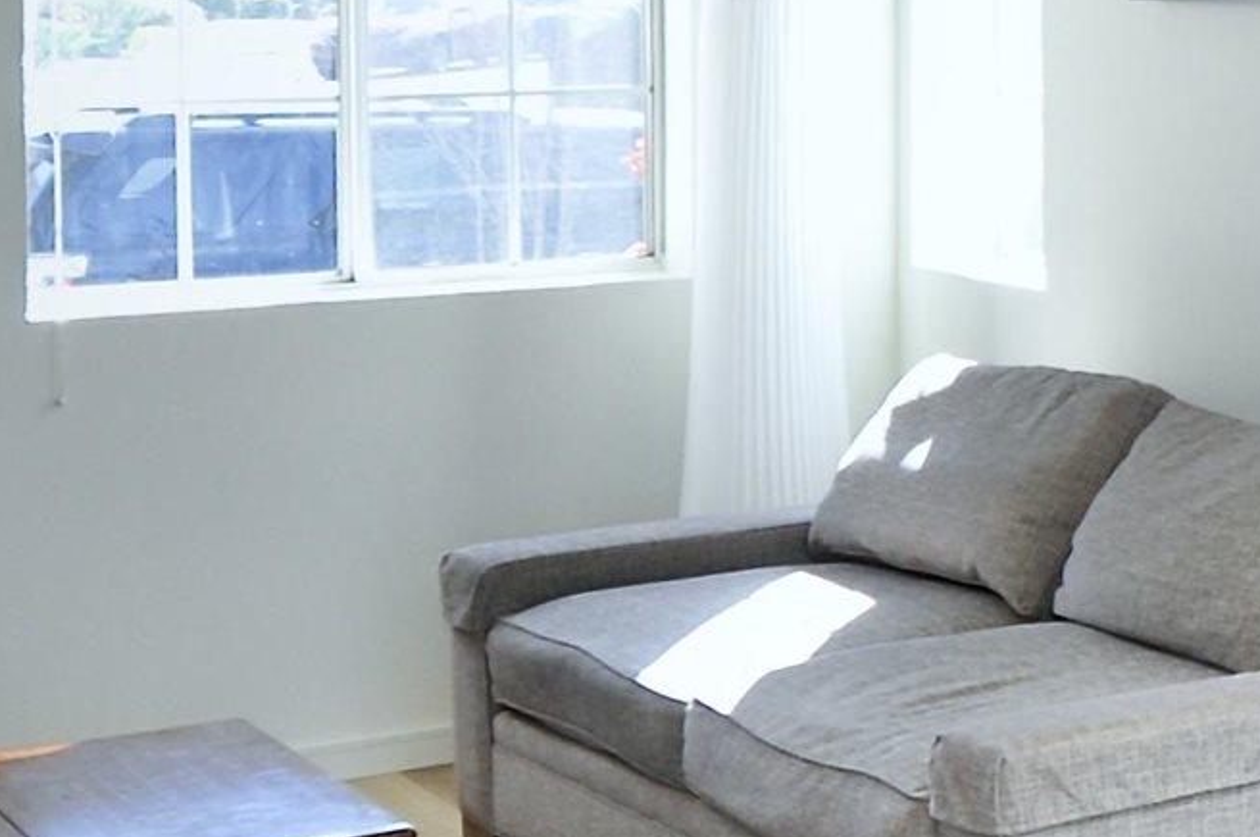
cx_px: 2516
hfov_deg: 18.0
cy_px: 350
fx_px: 2704
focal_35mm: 77
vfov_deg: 17.6
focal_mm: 11
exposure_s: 1/100
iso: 400
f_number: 5
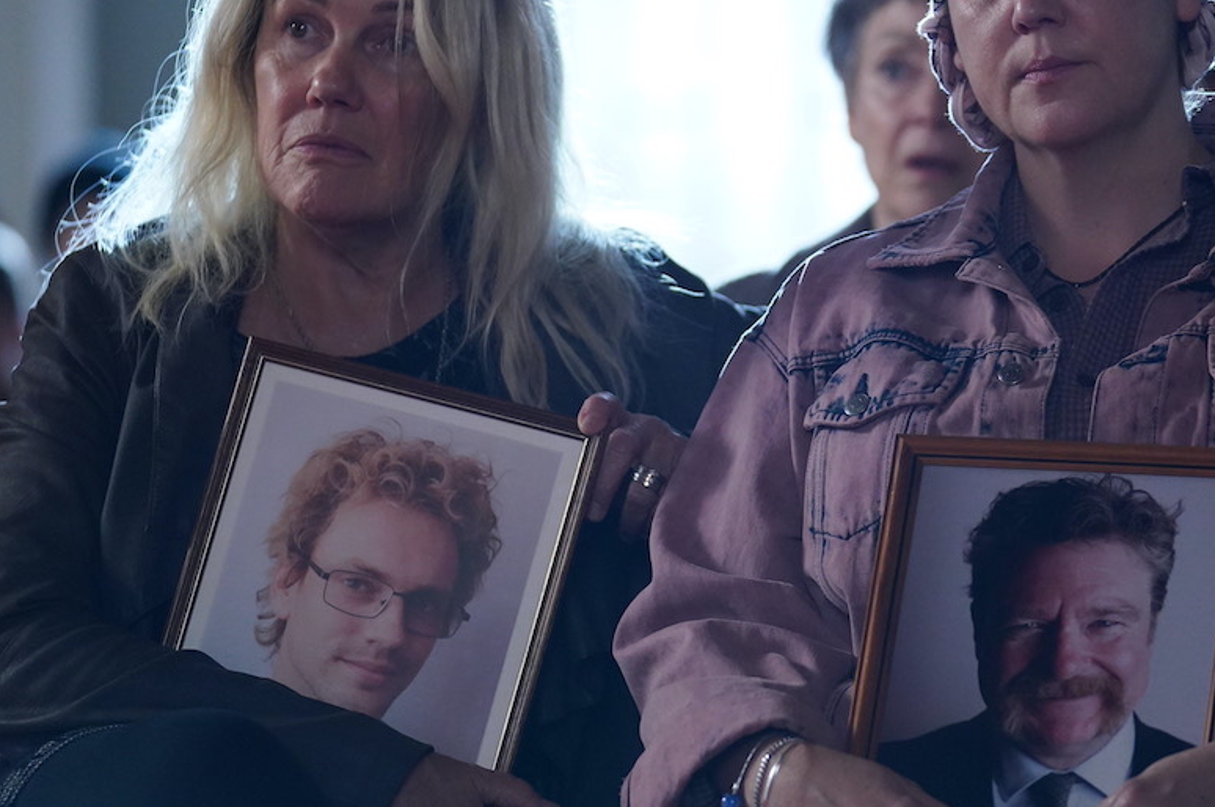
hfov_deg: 10.4
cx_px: 782
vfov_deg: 7.0
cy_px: 309
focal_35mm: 197
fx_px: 6640
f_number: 2.8
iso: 4000
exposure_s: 1/125
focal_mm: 127
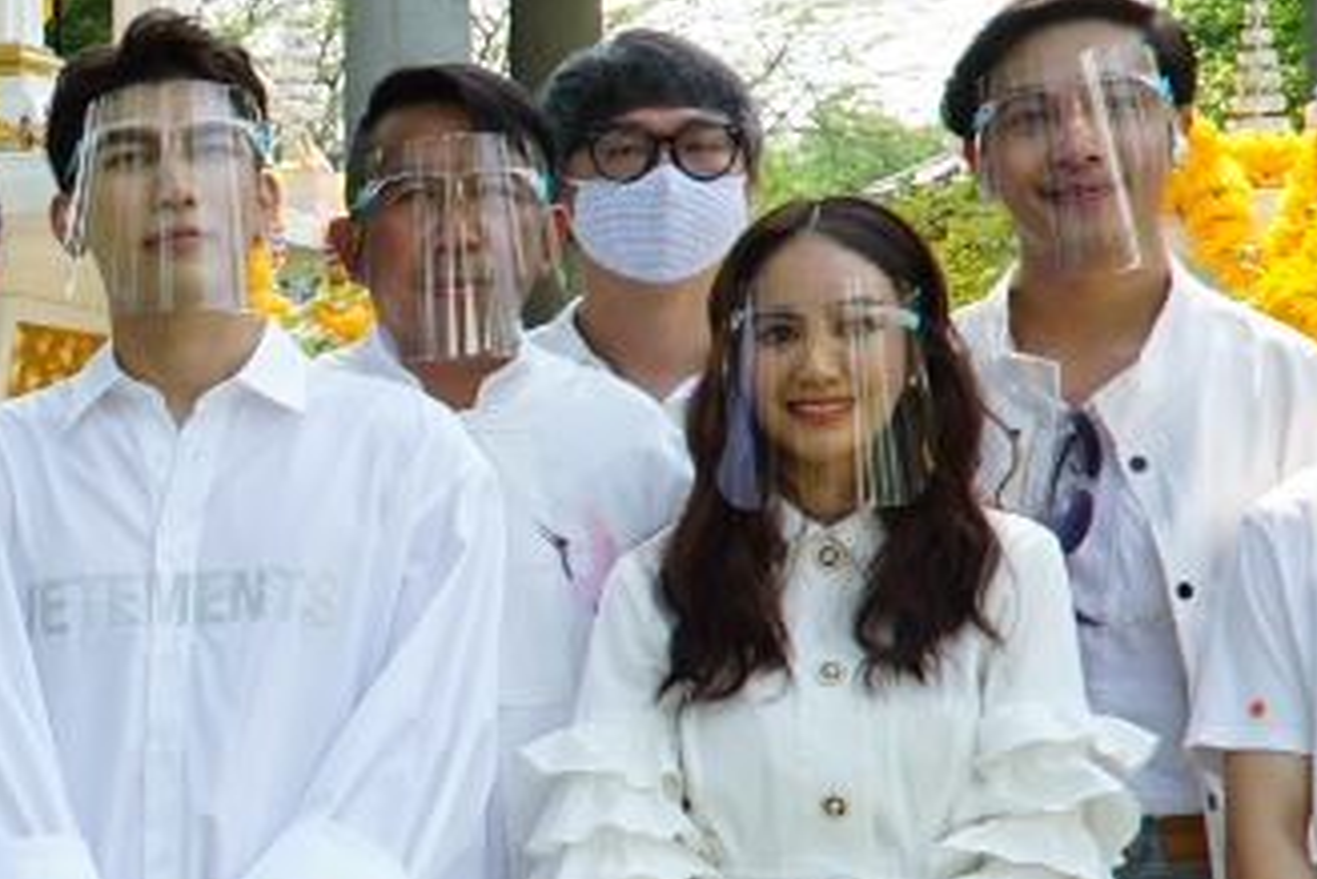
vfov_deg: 9.2
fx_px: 5416
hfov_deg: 12.8
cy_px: 799
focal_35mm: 148
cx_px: -907
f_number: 8
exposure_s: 1/80
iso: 100
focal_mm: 20
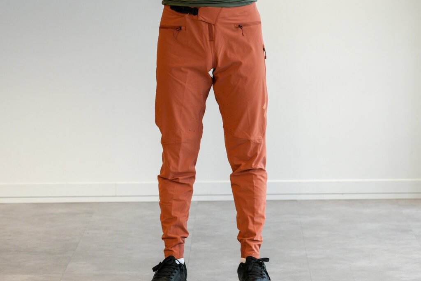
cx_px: 210
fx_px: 1579
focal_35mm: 135
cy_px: 140
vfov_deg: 10.2
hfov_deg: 15.2
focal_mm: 135
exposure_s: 1/1000
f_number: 5
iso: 2000
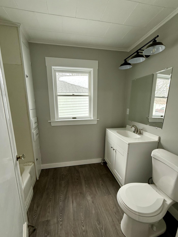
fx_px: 103
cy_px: 125
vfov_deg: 98.1
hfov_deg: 81.7
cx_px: 85
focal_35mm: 15
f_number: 2.2
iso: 125
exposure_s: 1/120
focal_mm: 2.22
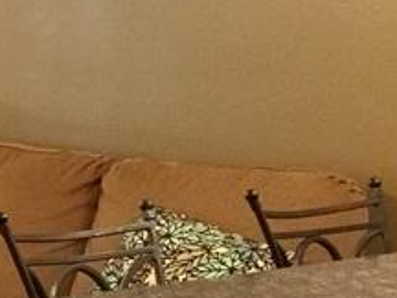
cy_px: 123
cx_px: -586
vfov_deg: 9.2
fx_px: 1846
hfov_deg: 10.4
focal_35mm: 161
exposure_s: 1/15
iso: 100
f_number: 2.2
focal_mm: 4.15
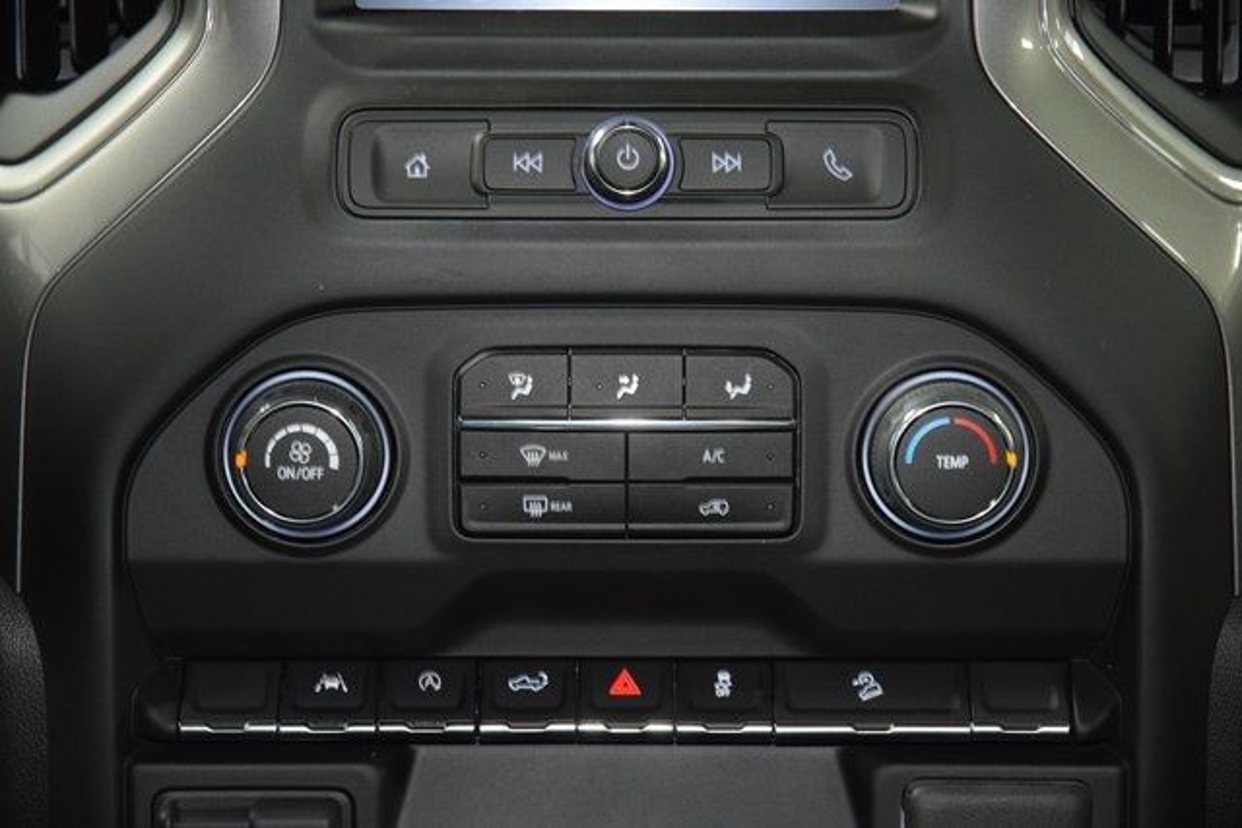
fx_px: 3623
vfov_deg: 13.0
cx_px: 621
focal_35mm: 105
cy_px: 414
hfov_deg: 19.5
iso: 2500
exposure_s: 1/40
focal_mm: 70
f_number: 4.5
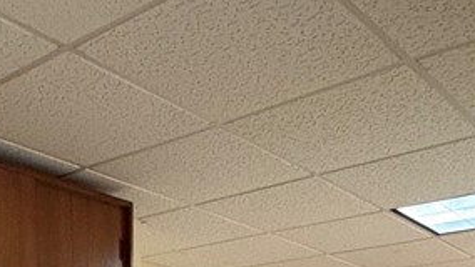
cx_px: 167
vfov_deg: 16.3
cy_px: 547
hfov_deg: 37.5
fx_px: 693
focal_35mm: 55
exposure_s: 1/60
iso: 500
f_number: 2.2
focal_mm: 2.22
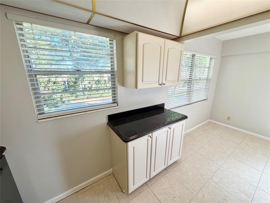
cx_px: 135
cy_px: 102
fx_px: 109
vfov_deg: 85.7
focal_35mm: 14
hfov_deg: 102.1
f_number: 2.2
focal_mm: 2.22
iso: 80
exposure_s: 1/120
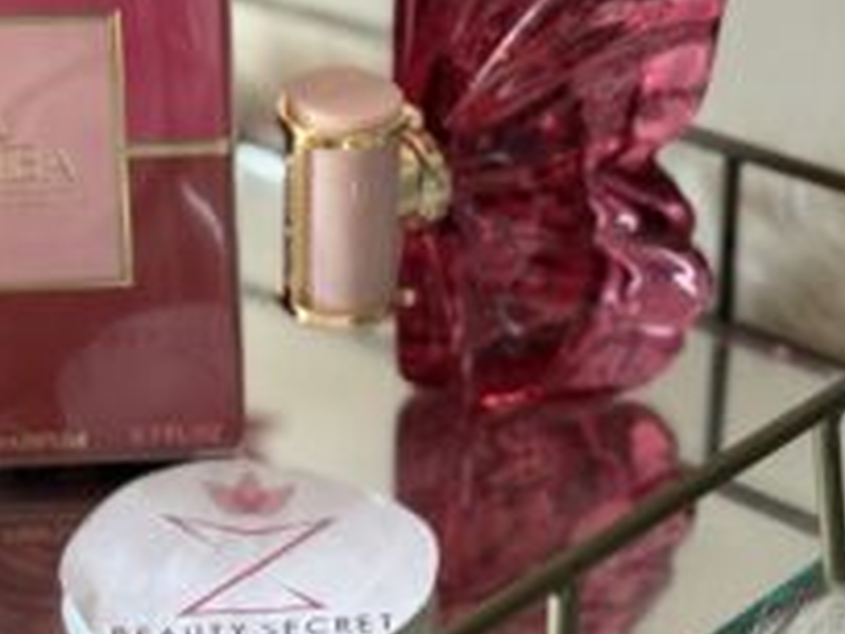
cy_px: 319
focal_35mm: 106
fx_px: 2588
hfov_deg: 18.4
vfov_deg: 14.0
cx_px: 220
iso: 100
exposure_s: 1/107
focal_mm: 6.76
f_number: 1.78
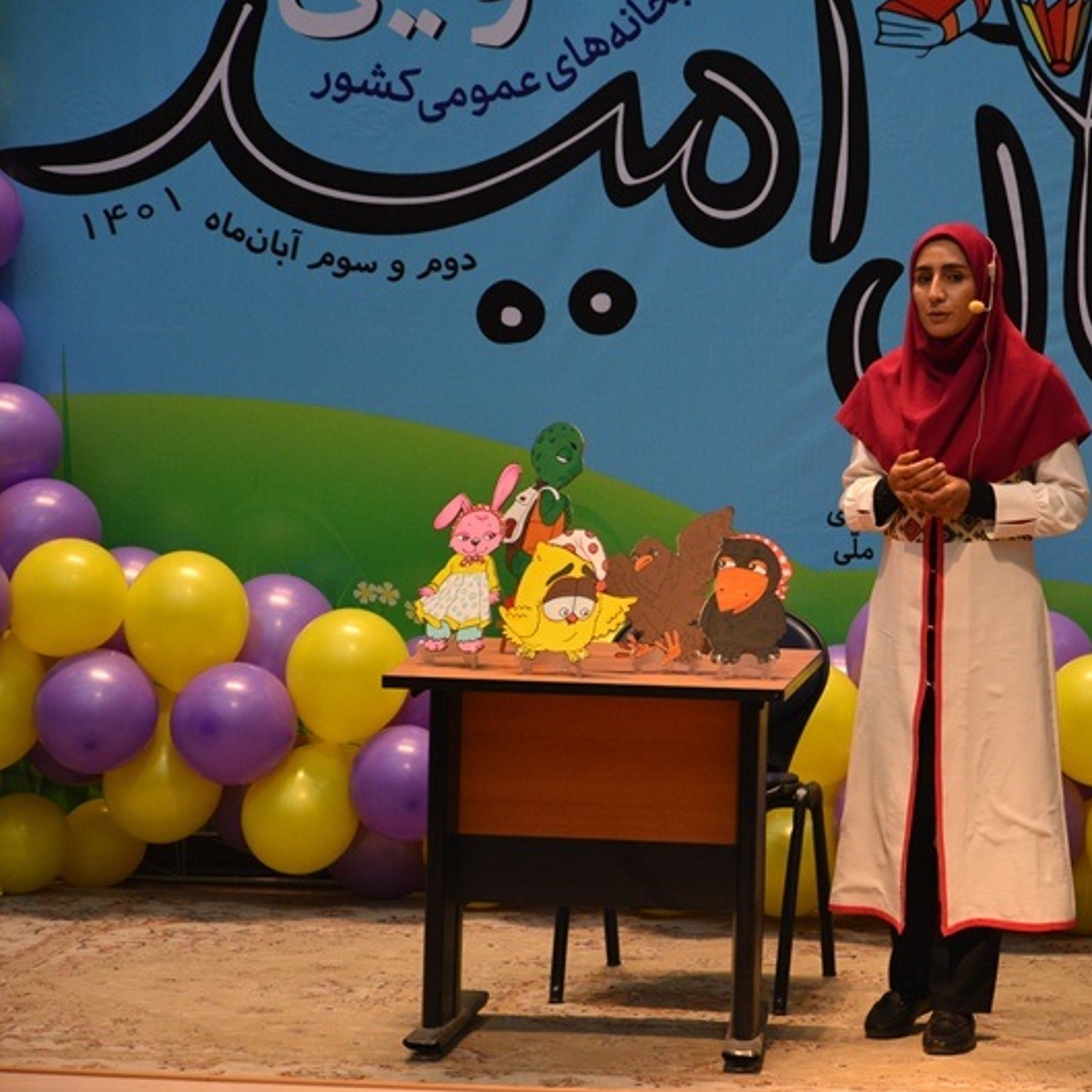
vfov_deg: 9.3
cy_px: 548
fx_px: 6745
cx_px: 807
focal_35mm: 189
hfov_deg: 9.2
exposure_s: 1/60
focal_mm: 98
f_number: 5.6
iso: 1400
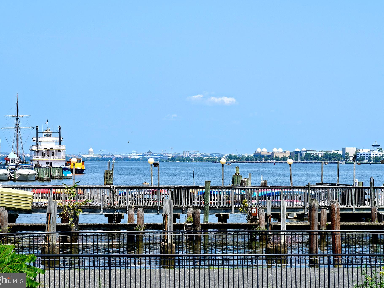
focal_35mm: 130
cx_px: 196
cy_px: 144
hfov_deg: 15.2
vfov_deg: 11.4
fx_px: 1442
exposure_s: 1/320
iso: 320
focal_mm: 120
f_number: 11
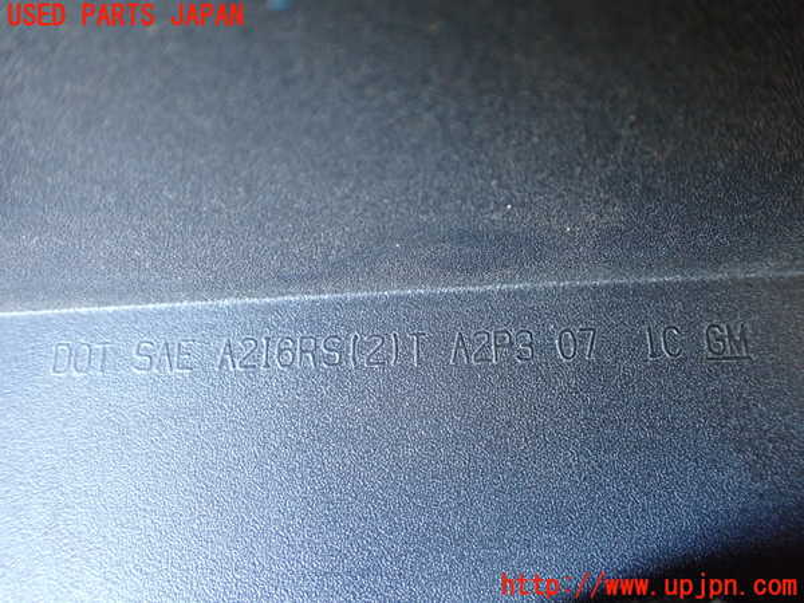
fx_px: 697
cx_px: 402
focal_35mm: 30
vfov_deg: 46.8
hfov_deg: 60.0
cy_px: 302
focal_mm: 5.4
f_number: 2.3
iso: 800
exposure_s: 1/50
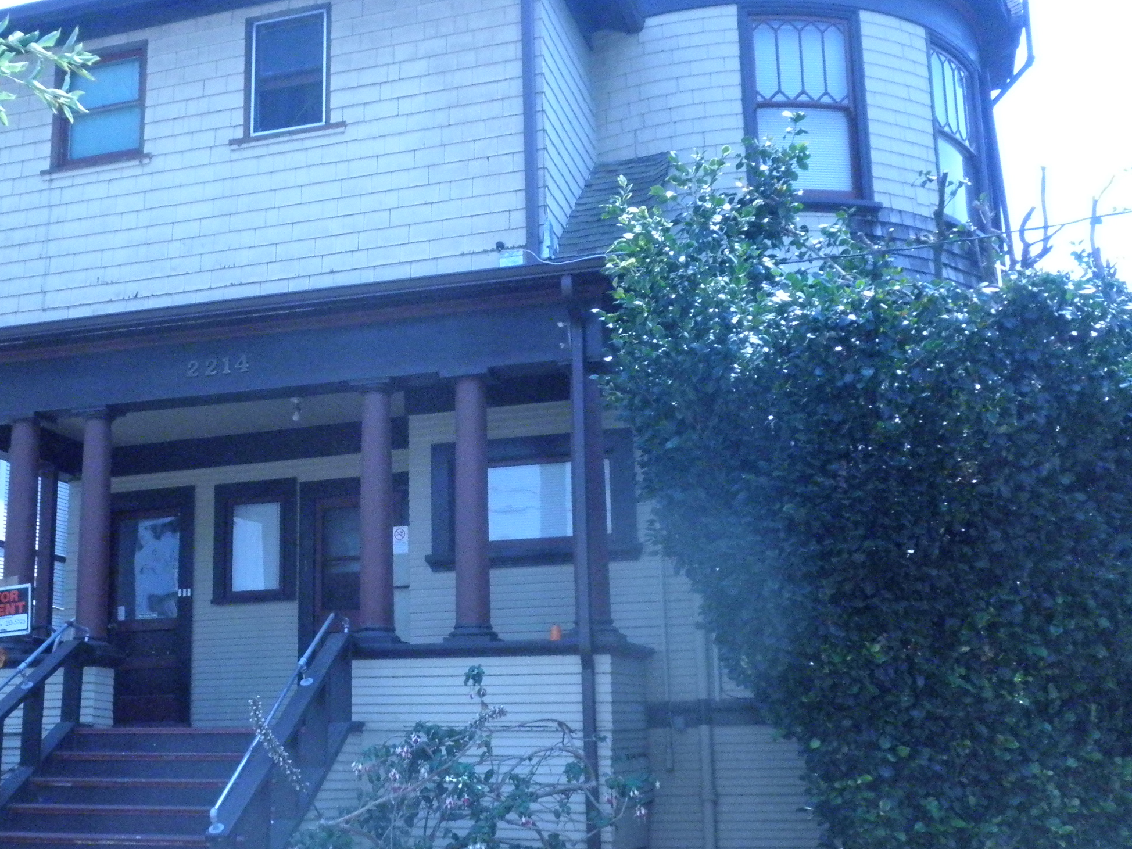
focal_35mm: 46
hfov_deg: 40.9
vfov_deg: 31.5
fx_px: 1504
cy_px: 458
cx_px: 420
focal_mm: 6.1
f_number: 9.1
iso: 800
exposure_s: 1/320
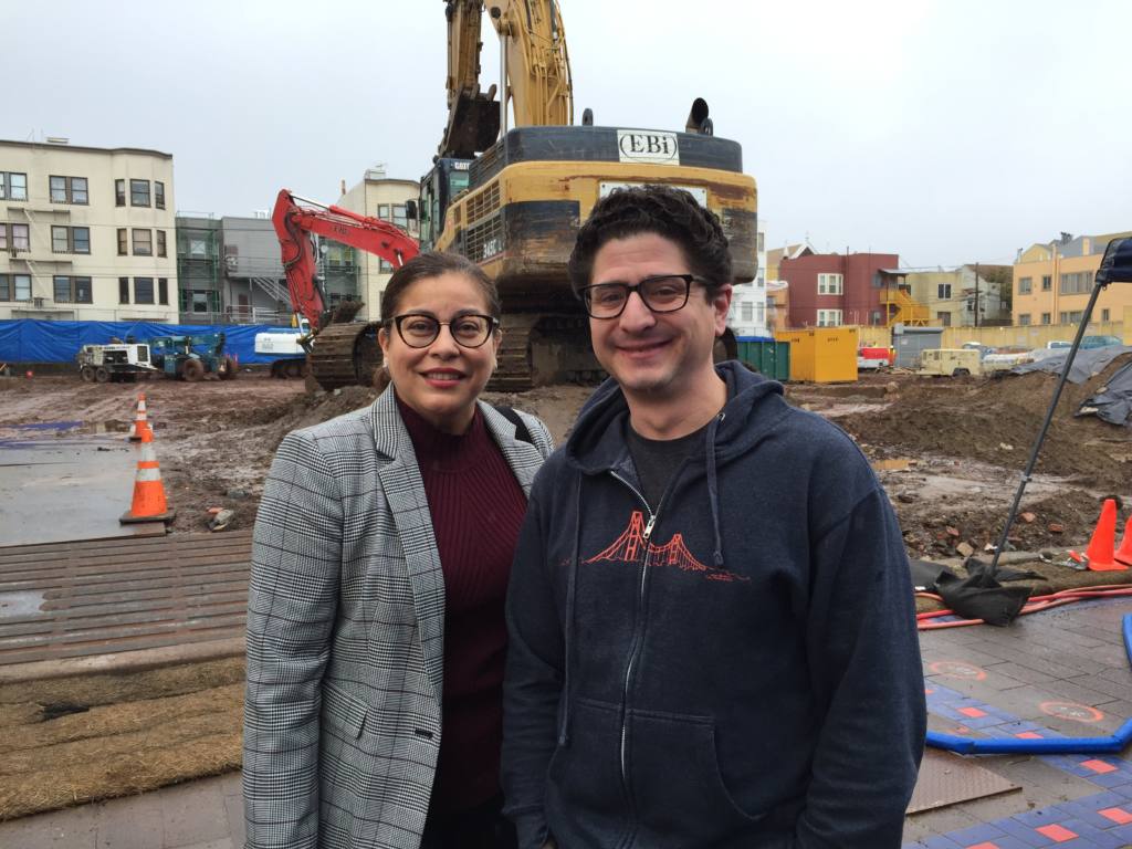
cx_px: 566
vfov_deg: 48.2
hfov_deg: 61.7
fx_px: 948
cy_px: 424
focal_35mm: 29
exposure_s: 1/618
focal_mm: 4.15
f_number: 2.2
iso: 32
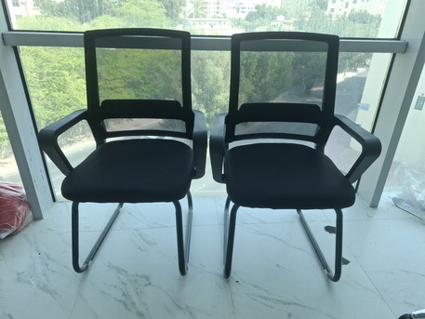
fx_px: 282
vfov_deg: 58.9
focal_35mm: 23
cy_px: 160
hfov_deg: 73.9
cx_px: 212
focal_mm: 5.54
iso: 50
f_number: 1.8
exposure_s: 1/222
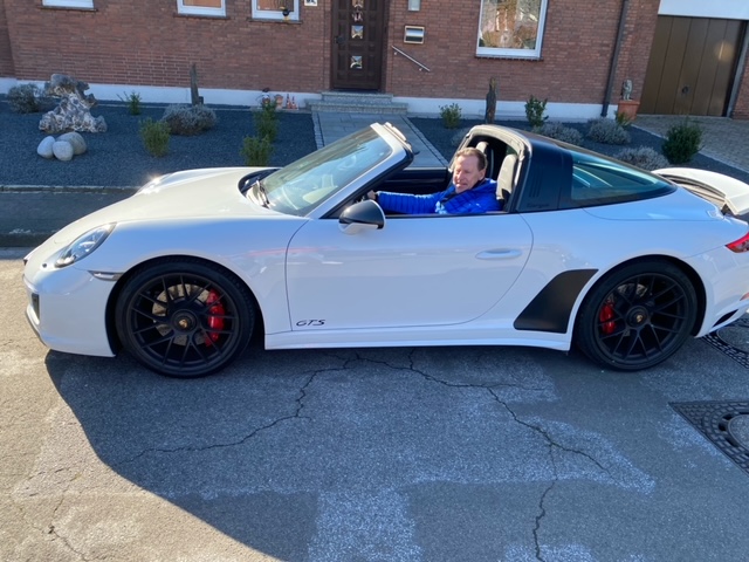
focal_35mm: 26
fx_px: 563
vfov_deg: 53.1
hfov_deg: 67.3
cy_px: 281
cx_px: 374
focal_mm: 4.25
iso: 32
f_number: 1.8
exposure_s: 1/562
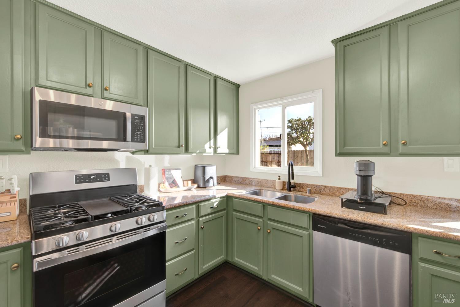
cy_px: 154
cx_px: 230
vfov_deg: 81.3
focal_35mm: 14
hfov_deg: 104.2
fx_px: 179
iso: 100
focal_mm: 14
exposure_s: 1/10
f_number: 14
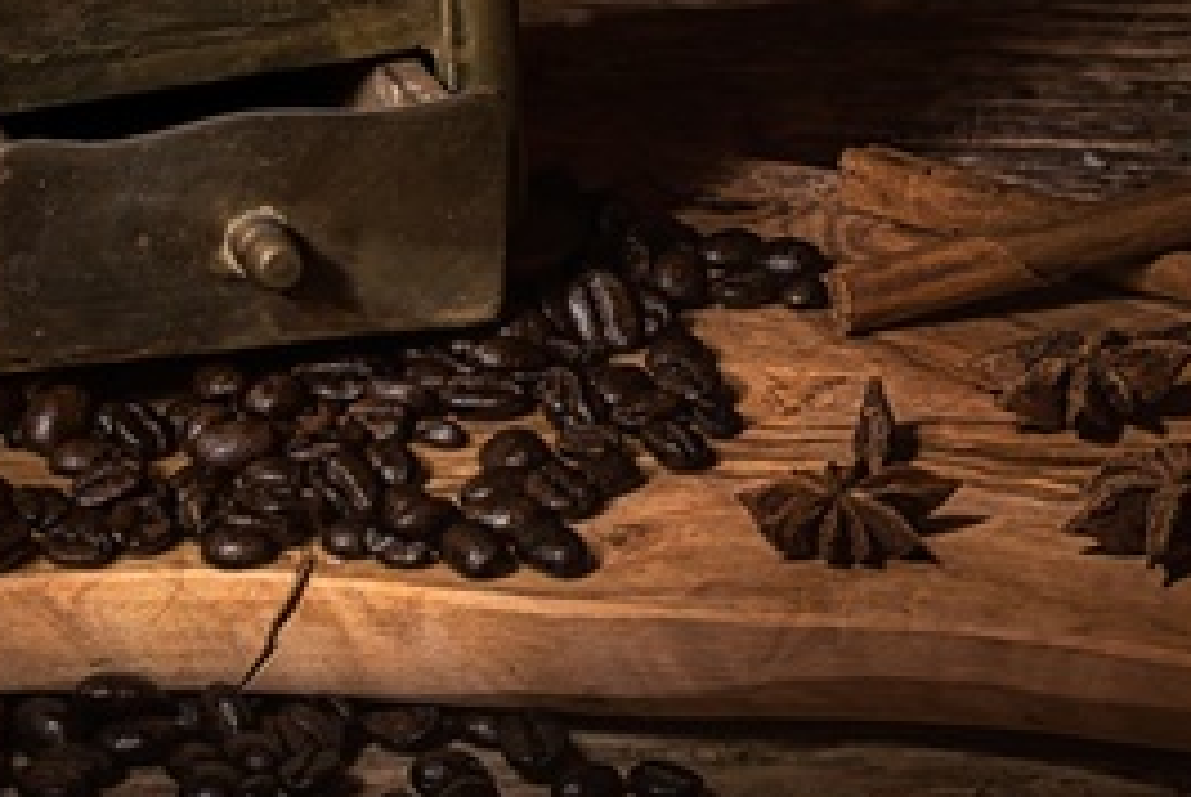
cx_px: 1025
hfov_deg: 7.8
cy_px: 29
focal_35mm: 263
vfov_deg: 5.2
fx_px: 8710
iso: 100
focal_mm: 70
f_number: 11
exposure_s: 25
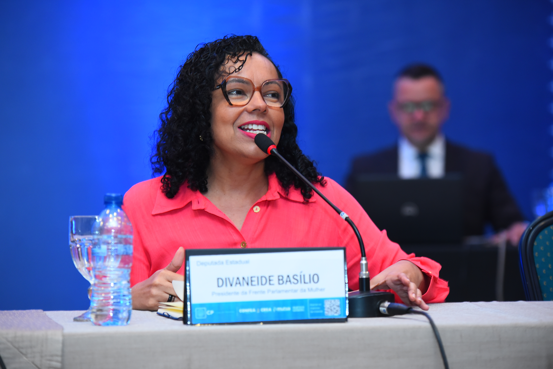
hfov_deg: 13.7
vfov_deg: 9.1
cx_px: 276
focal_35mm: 150
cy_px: 184
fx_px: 2304
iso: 2500
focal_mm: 150
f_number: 3.5
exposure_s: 1/125
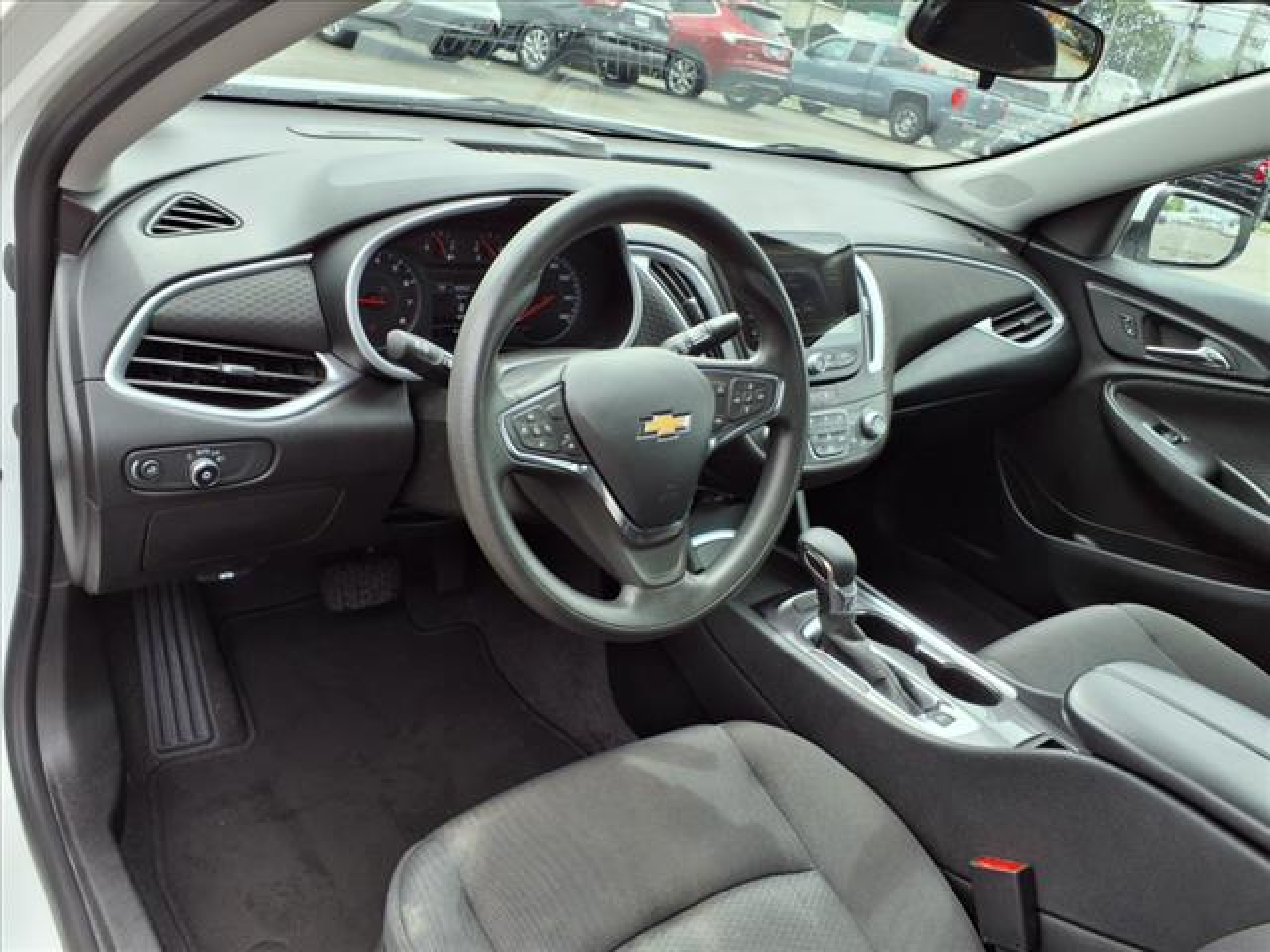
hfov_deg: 65.3
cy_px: 476
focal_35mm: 27
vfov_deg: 51.4
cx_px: 635
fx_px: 991
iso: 40
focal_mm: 3.58
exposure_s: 1/370
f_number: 1.9
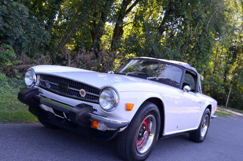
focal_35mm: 36
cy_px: 80
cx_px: 122
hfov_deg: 53.2
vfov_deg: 36.7
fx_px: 242
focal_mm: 24
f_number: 6.3
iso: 200
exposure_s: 1/160
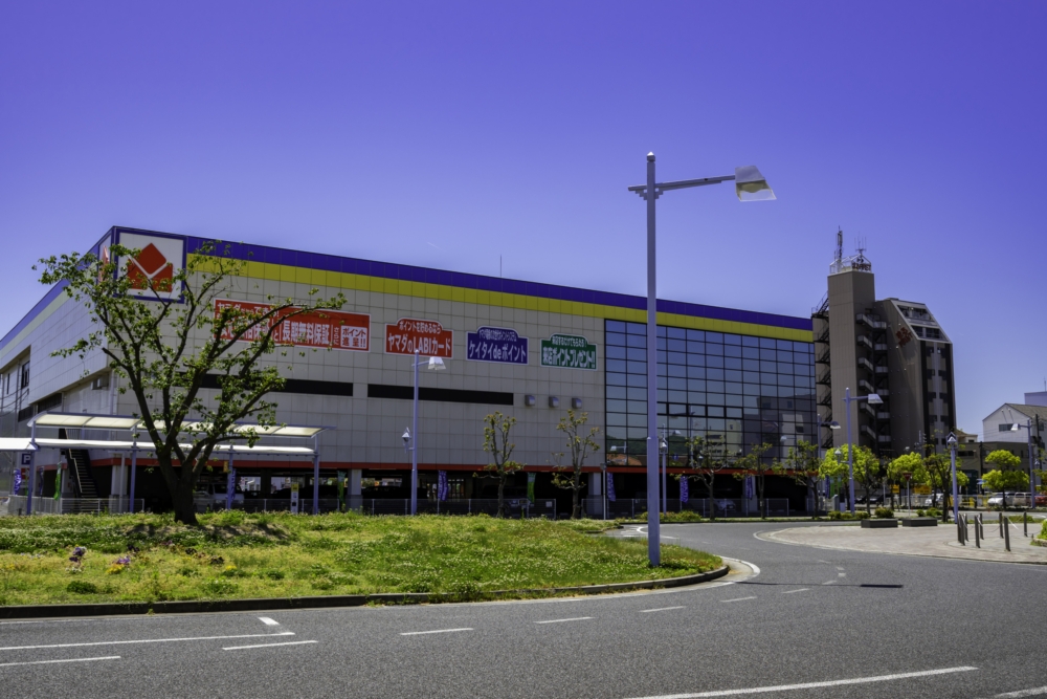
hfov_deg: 54.4
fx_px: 1018
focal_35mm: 35
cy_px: 350
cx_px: 524
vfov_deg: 37.9
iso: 80
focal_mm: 35
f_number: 11
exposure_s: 1/125
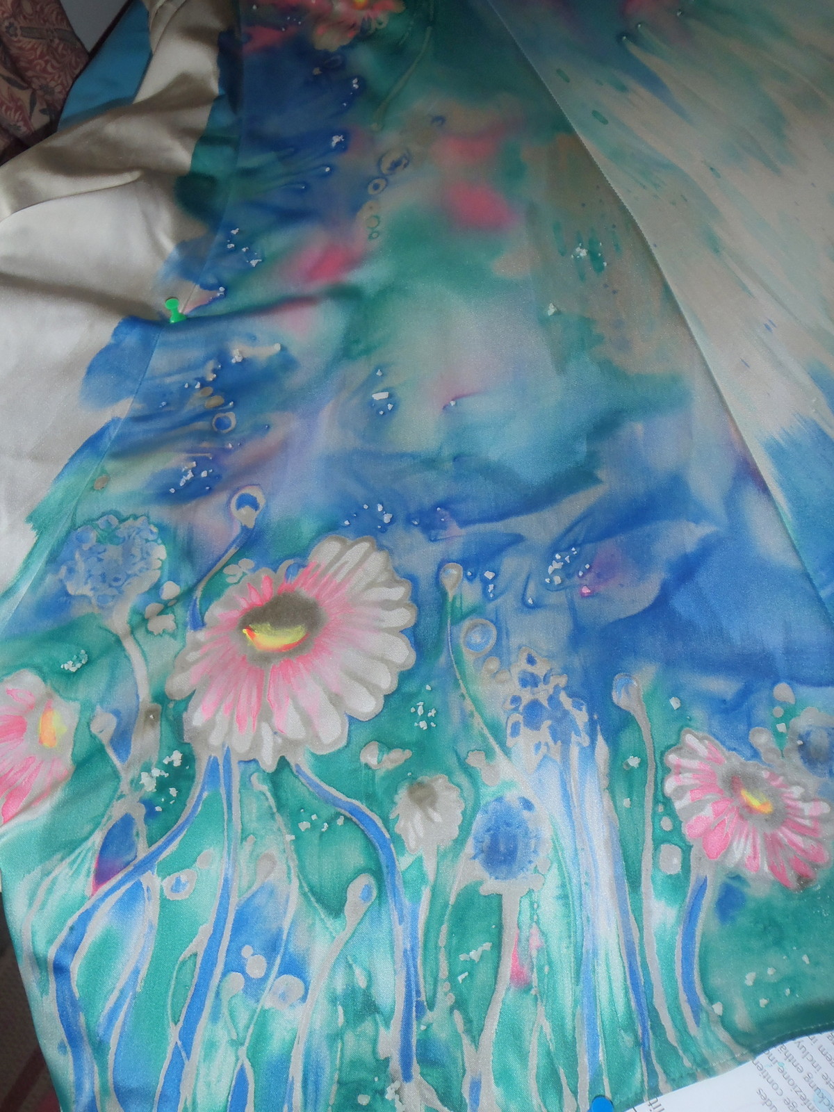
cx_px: 417
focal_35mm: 28
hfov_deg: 49.7
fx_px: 899
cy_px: 556
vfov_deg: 63.4
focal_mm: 5
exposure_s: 1/30
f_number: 3.5
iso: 100
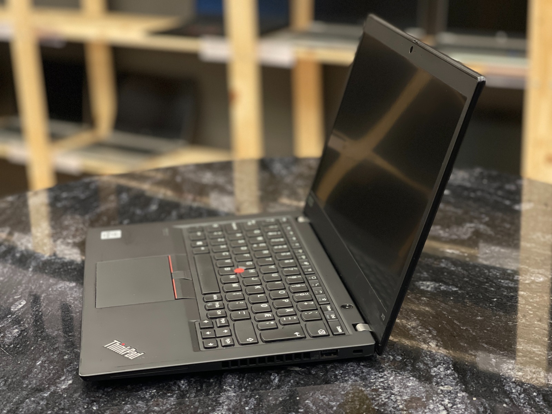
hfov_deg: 30.3
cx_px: 276
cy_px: 207
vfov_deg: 22.9
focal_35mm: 64
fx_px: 1021
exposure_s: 1/40
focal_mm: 7.5
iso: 250
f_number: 2.2
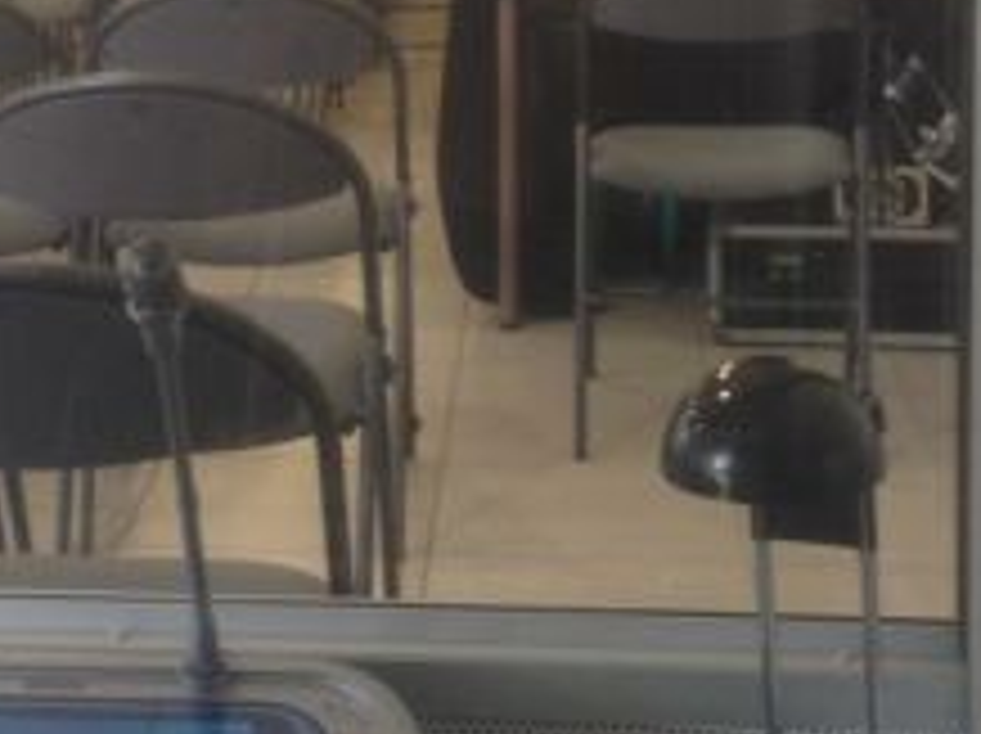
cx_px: 284
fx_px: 2746
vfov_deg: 14.9
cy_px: -36
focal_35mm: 97
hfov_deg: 20.1
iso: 64
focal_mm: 4.12
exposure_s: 1/20
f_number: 2.4
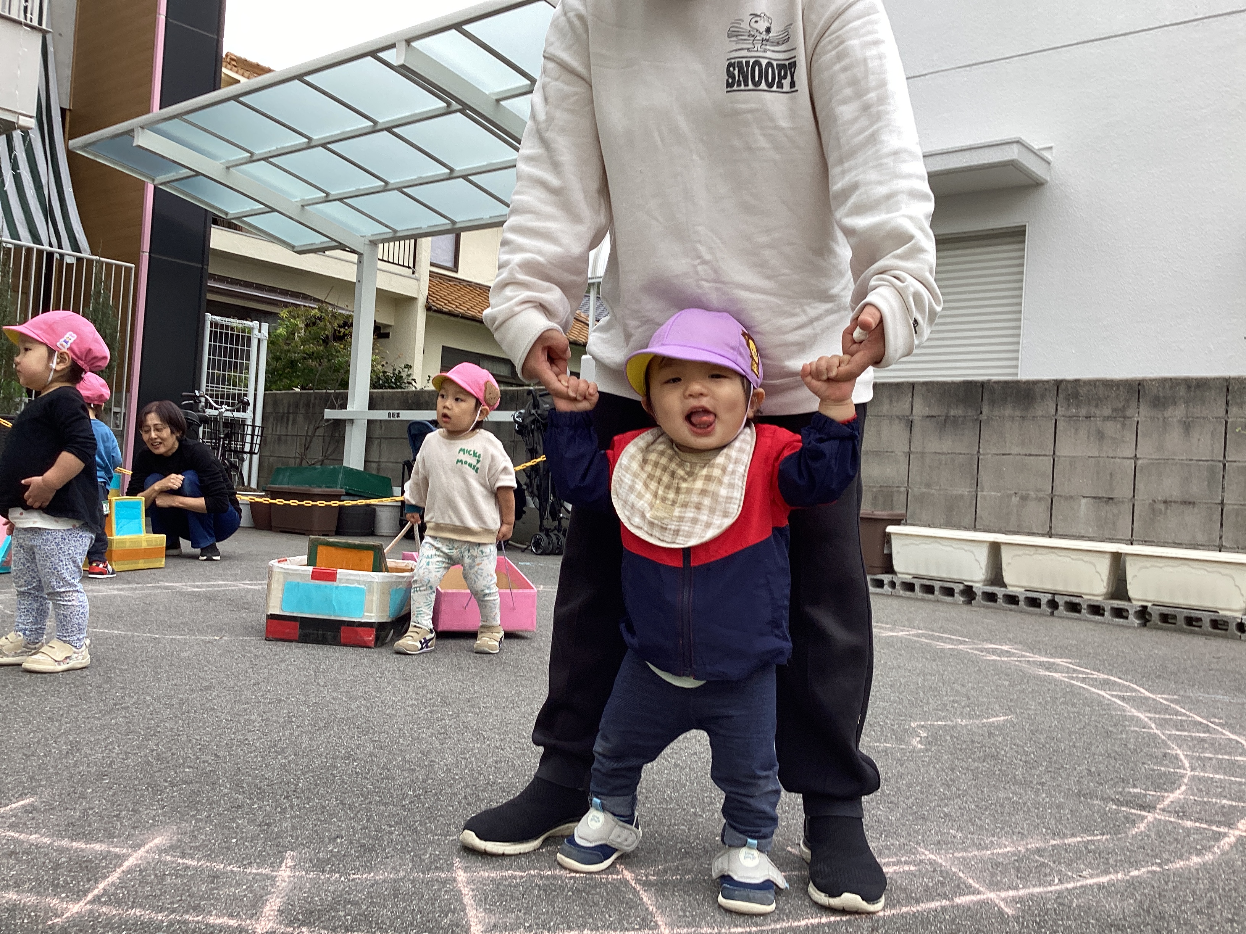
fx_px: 1116
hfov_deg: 58.4
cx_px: 623
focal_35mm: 31
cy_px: 467
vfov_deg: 45.4
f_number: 2.4
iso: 25
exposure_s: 1/179
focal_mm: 3.3
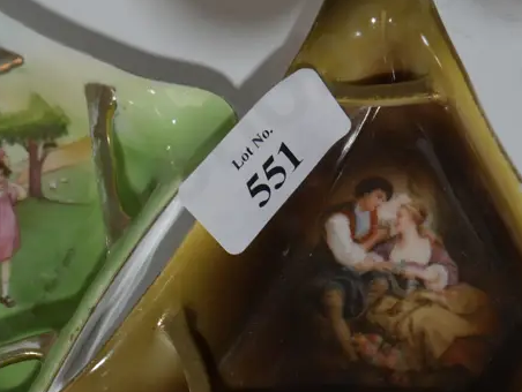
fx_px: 1298
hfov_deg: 22.6
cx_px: 142
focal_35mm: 86
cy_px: 202
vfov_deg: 17.2
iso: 200
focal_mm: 19
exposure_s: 1/80
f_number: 4.1
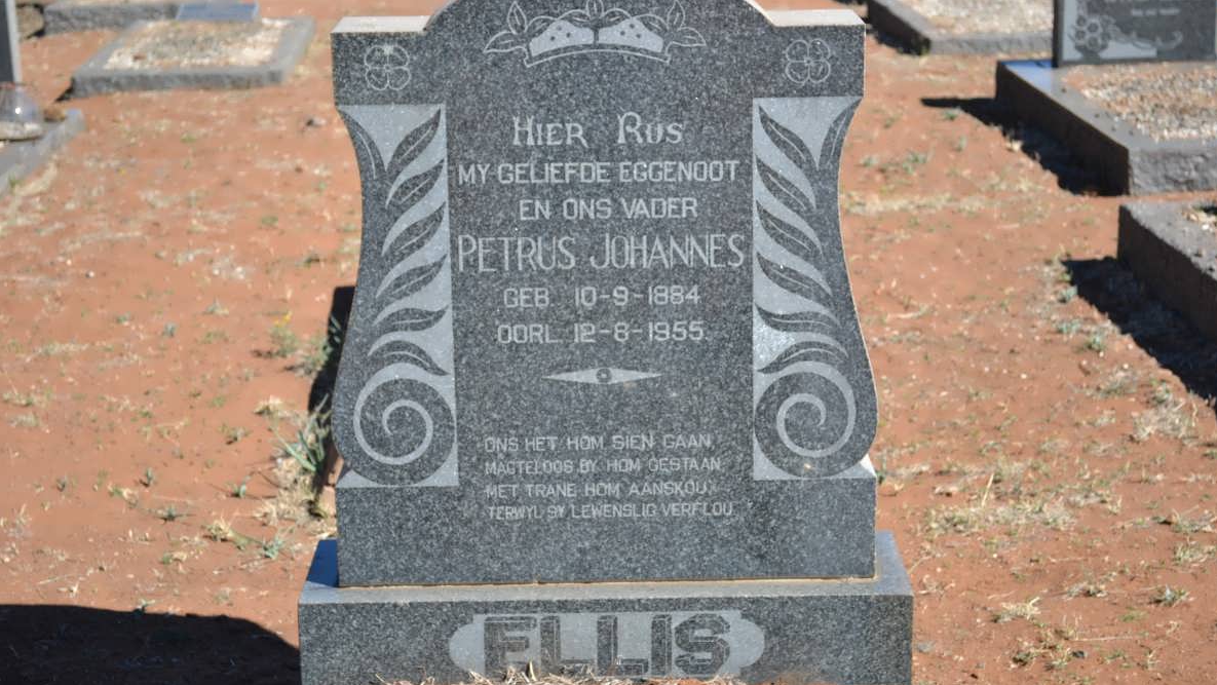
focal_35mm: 70
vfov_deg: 17.2
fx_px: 2259
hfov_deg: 30.1
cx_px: 615
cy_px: 360
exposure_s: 1/125
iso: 140
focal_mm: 44
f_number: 5.6
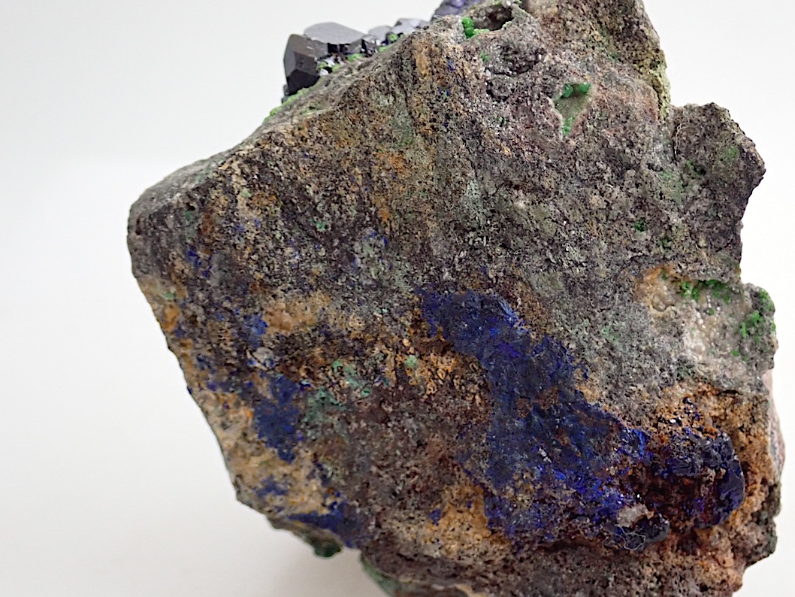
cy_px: 292
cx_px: 461
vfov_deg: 16.2
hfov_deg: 21.5
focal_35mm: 91
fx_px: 2090
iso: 800
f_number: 4.1
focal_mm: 13.65
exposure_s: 1/40
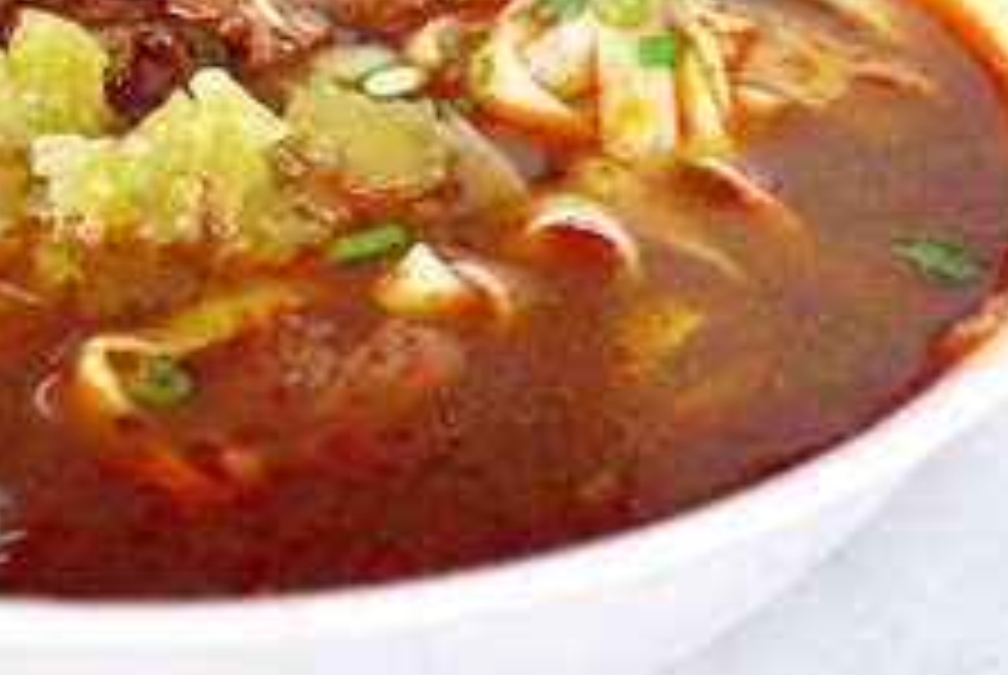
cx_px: 626
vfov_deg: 8.3
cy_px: -81
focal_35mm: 165
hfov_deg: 12.4
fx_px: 4626
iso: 320
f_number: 4.5
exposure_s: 1/60
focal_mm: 38
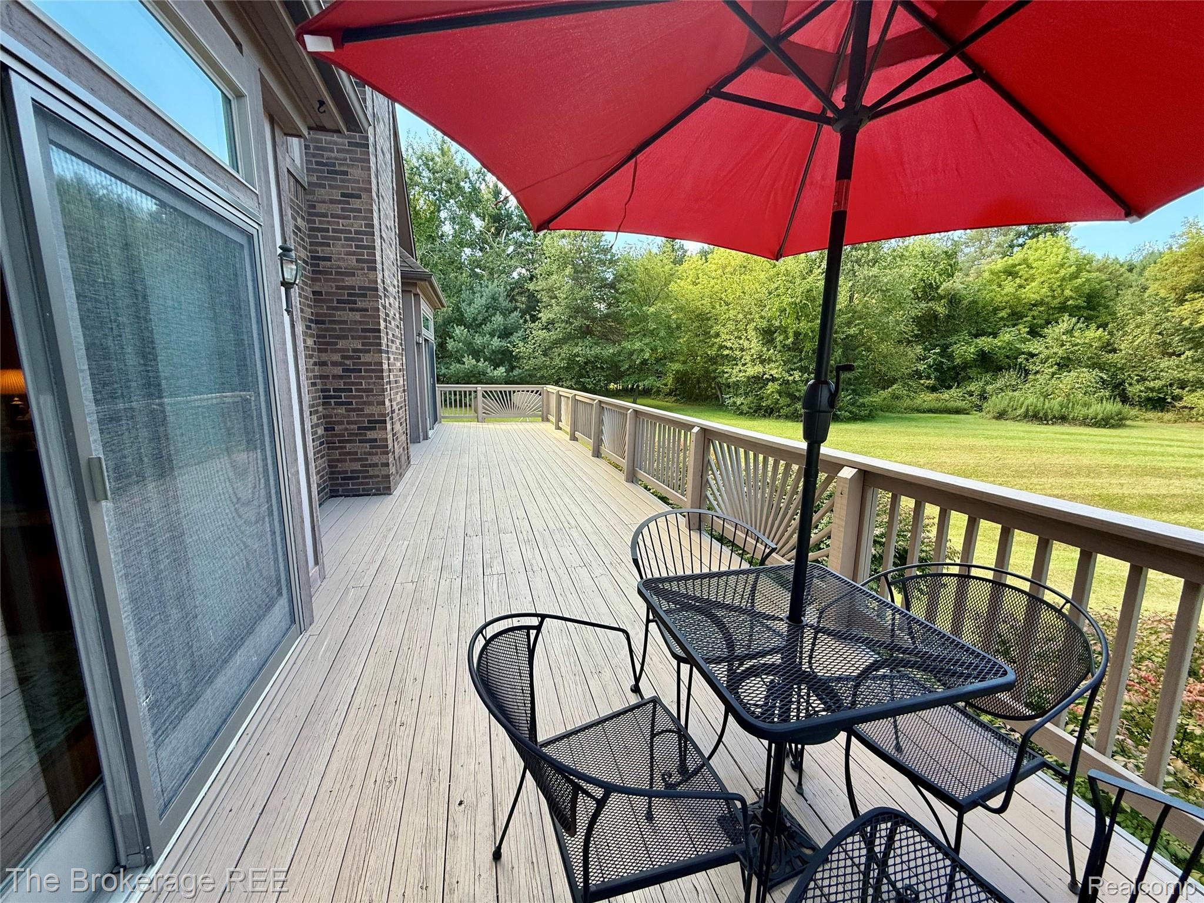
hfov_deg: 102.1
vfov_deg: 85.7
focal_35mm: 14
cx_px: 602
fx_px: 487
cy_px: 452
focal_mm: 2.22
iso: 50
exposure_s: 1/190
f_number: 2.2
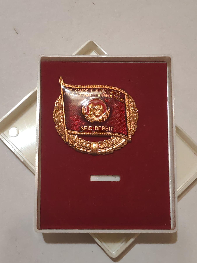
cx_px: 98
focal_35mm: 68
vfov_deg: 28.6
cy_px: 132
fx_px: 516
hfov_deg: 21.6
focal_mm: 5.52
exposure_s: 1/33
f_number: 1.95
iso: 500
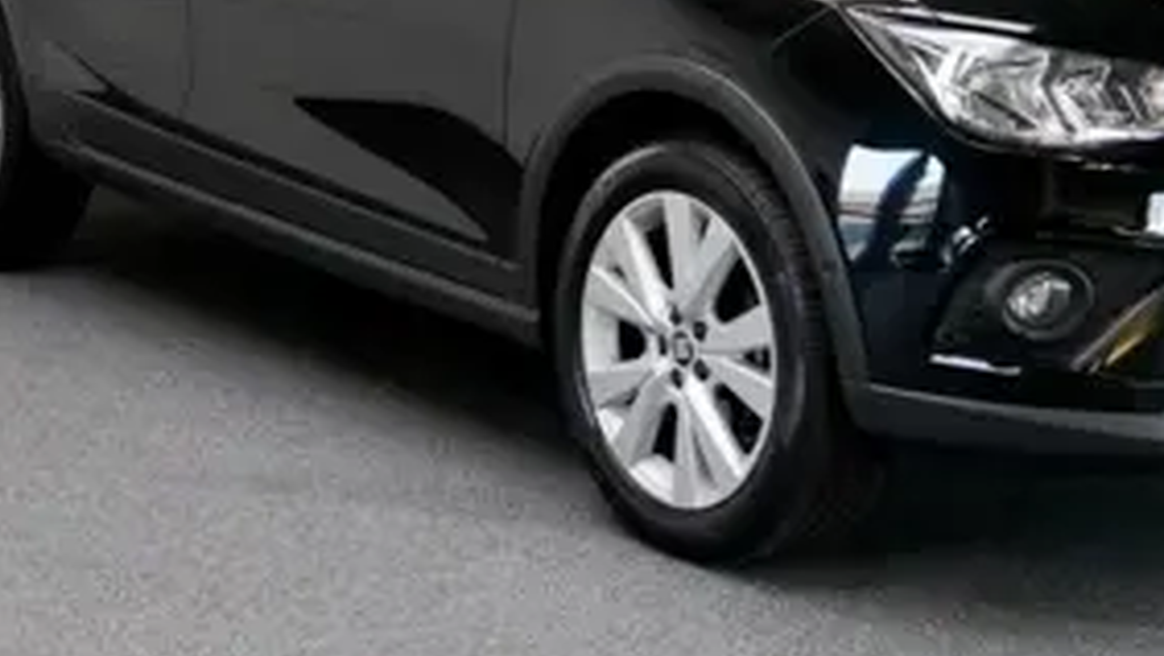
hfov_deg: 23.8
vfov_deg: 13.4
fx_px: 2749
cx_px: 788
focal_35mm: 89
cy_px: -41
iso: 1600
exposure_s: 1/60
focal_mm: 24
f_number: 4.1
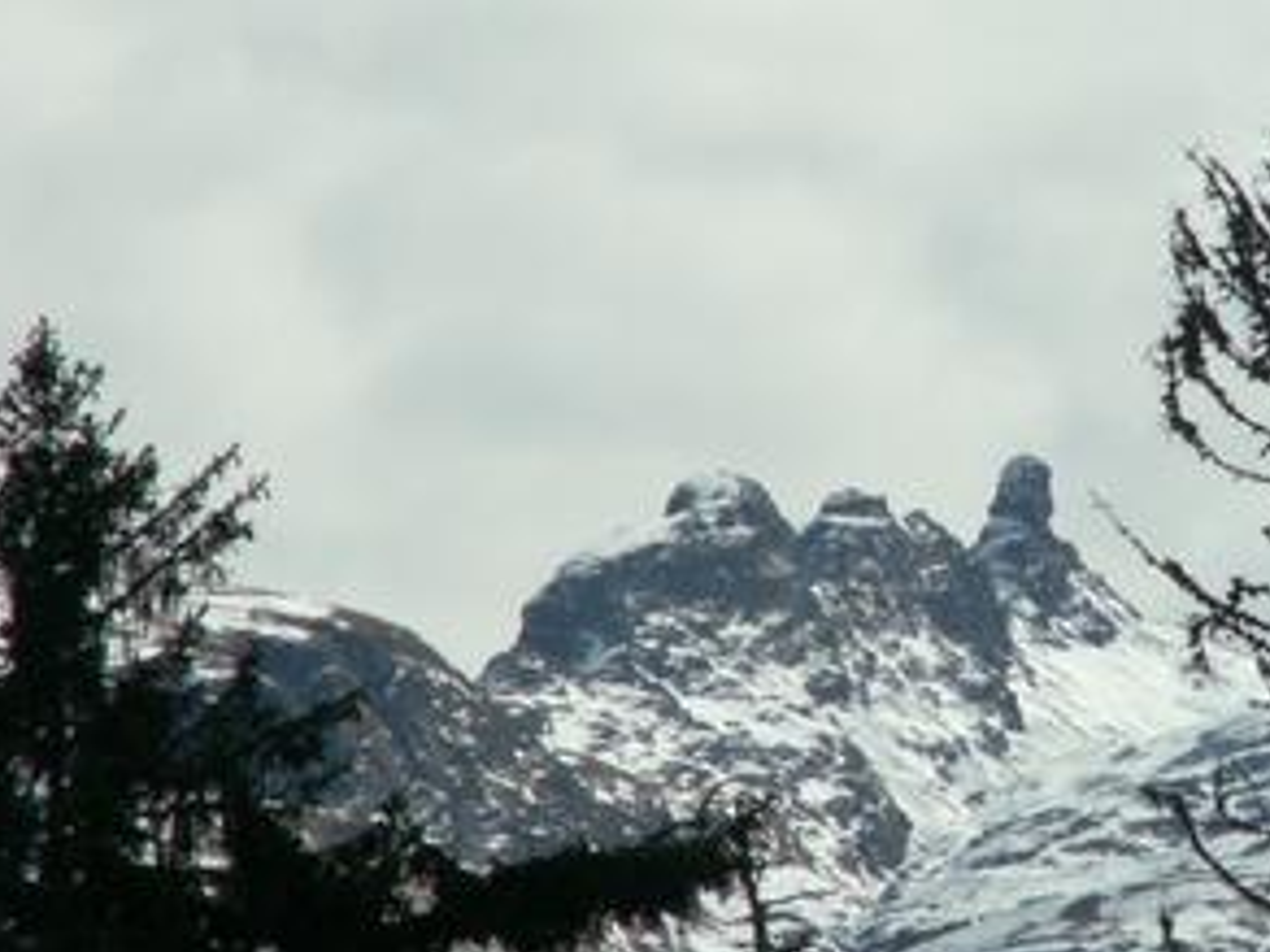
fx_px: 27186
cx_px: 1018
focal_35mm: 741
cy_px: 478
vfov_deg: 2.0
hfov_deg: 2.7
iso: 50
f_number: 8
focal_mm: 56.01
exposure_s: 1/400
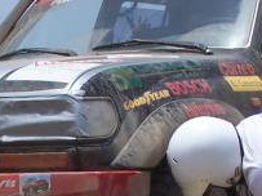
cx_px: 68
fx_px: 1672
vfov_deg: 6.7
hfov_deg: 8.9
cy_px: 181
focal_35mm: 221
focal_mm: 9.3
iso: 80
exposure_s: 1/1000
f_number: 4.5
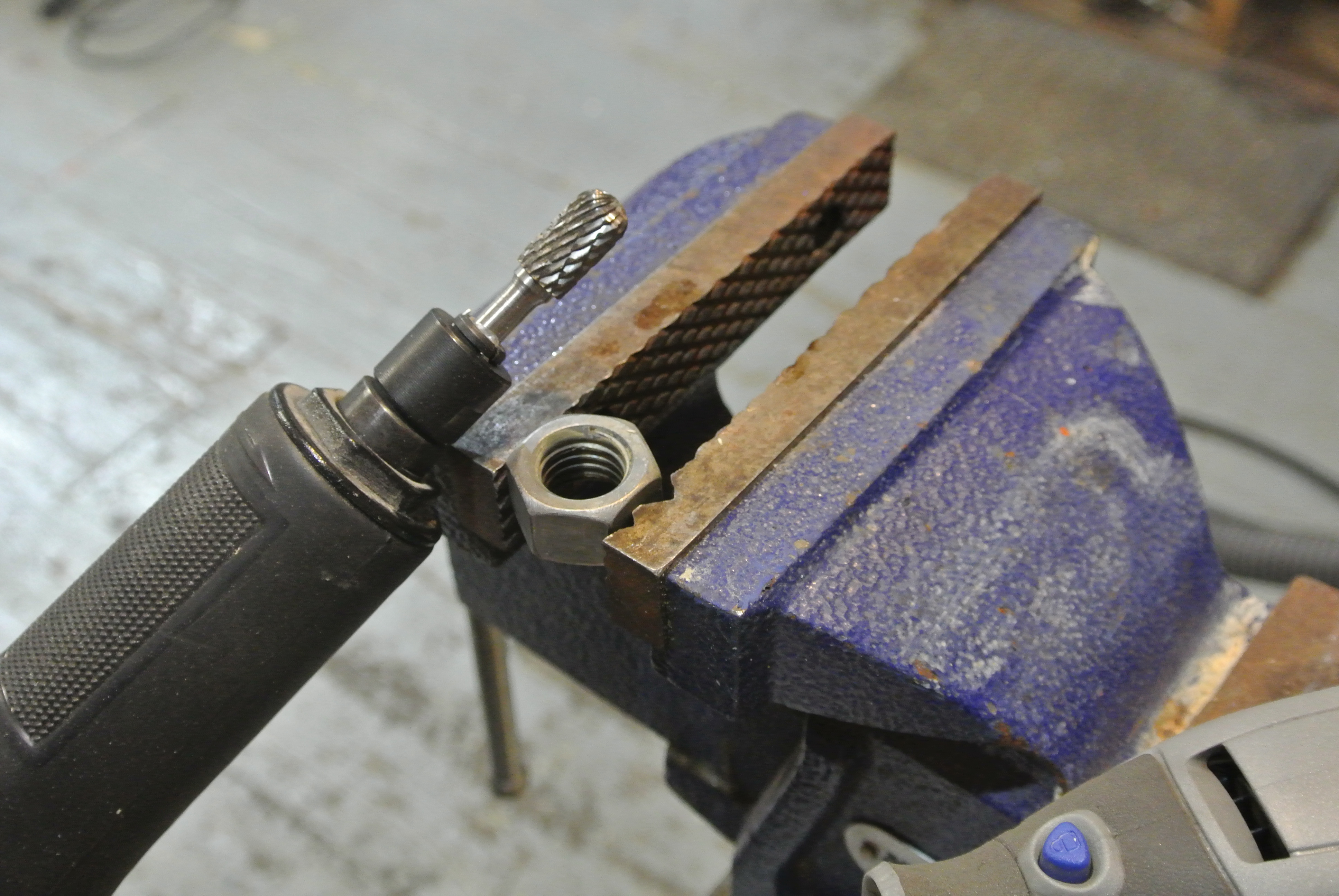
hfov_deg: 44.5
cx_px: 670
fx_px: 1639
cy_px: 448
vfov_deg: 30.6
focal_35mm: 44
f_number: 4.2
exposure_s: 1/30
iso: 1800
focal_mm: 16.3
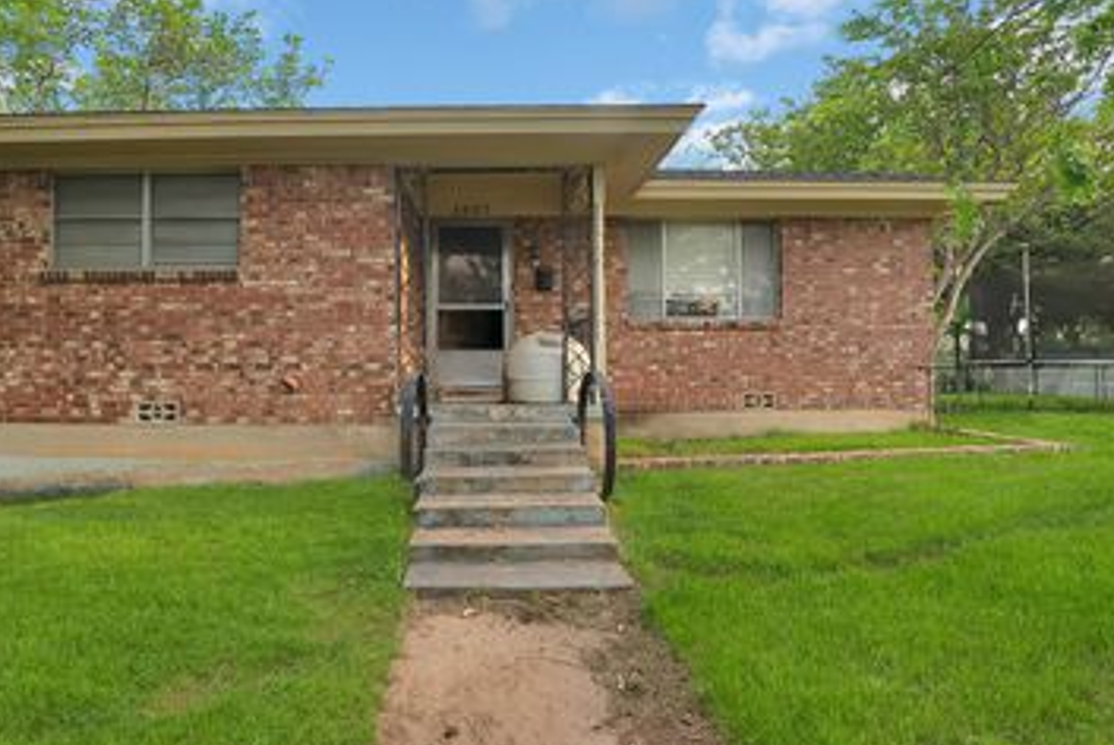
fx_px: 526
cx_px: 470
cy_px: 360
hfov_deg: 92.5
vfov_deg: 70.5
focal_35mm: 17
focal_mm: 12
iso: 640
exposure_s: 1/100
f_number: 9
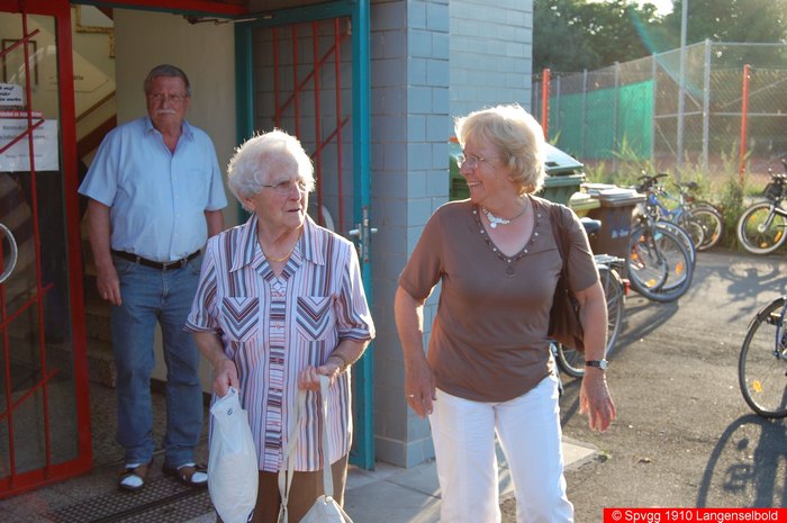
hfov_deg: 42.4
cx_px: 394
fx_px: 1015
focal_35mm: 46
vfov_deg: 28.9
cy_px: 262
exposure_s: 1/160
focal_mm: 31
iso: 200
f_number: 6.3
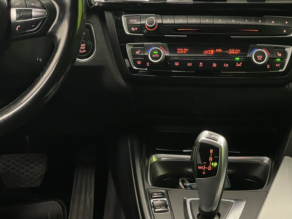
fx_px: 759
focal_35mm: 90
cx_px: 216
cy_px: 86
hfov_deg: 21.6
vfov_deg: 16.4
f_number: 2
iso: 640
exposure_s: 1/50
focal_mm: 6
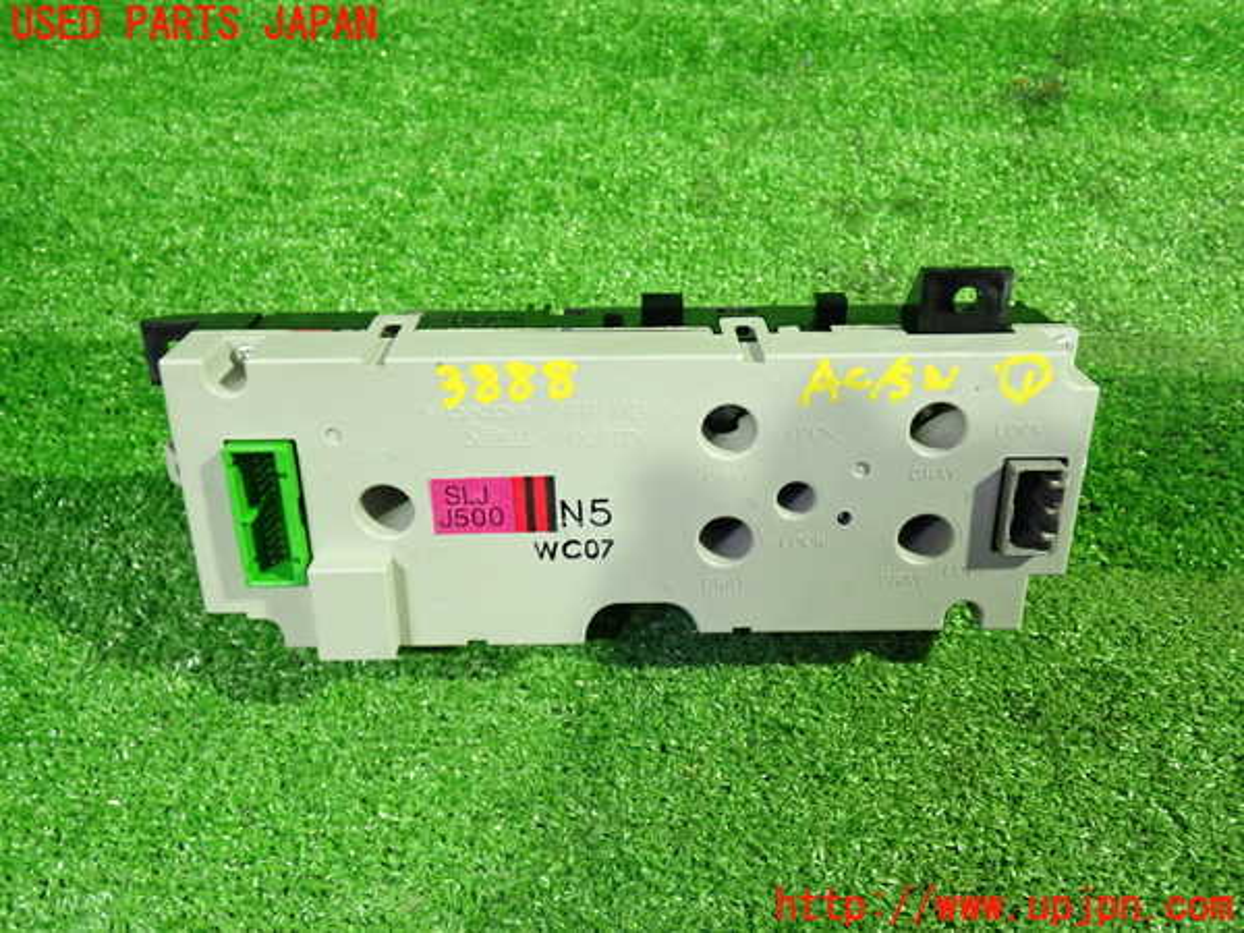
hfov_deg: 60.0
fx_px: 1078
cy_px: 466
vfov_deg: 46.8
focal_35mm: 30
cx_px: 622
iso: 800
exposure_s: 1/30
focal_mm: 5.4
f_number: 2.3
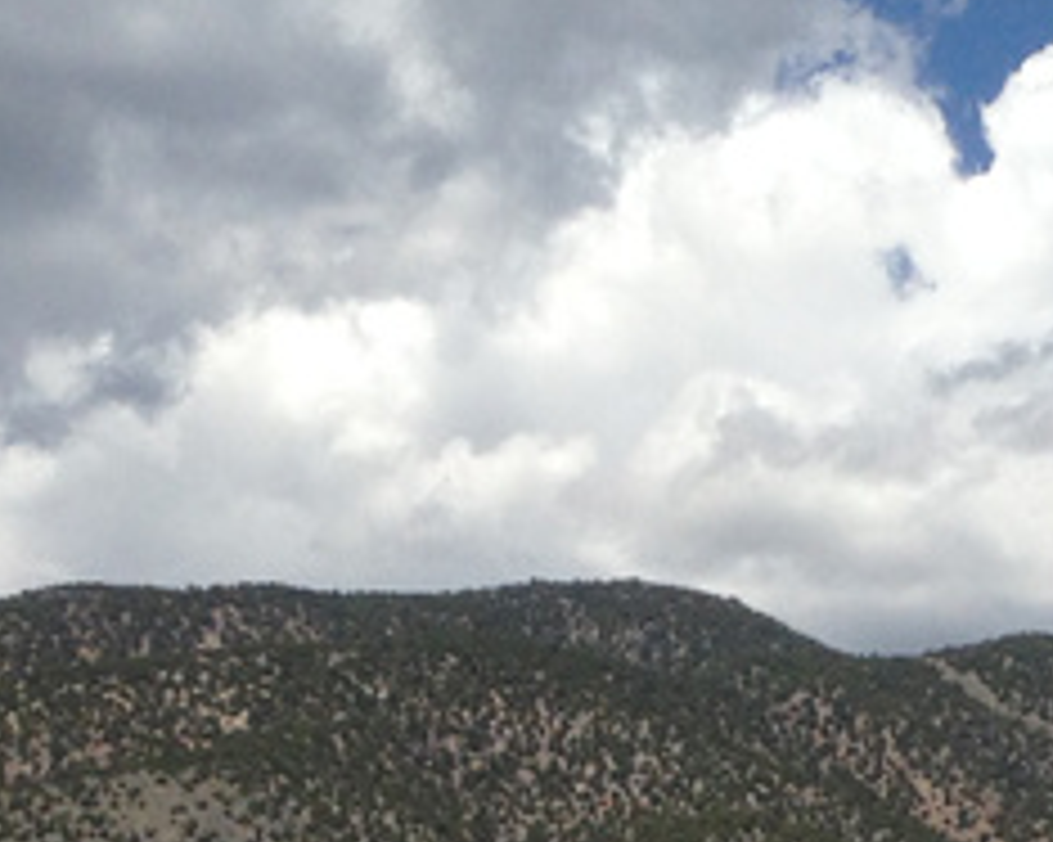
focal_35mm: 141
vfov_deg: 10.7
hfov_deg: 13.6
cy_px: 1130
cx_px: 824
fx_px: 4392
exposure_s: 1/3195
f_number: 2.4
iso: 50
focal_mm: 4.12
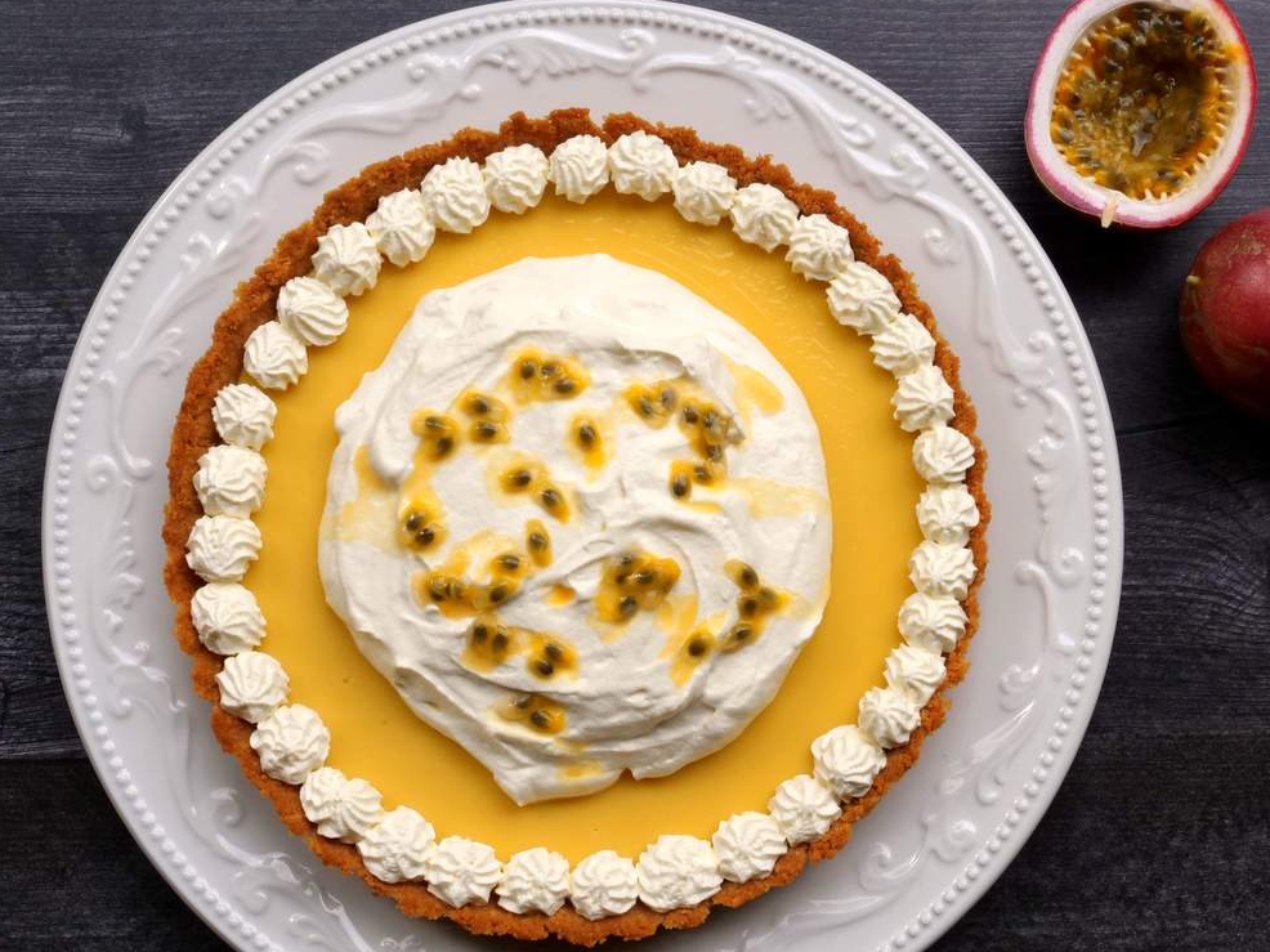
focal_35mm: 56
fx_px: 2054
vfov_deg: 26.1
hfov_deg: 34.3
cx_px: 703
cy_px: 545
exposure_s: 1/60
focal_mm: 23
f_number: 14
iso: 320
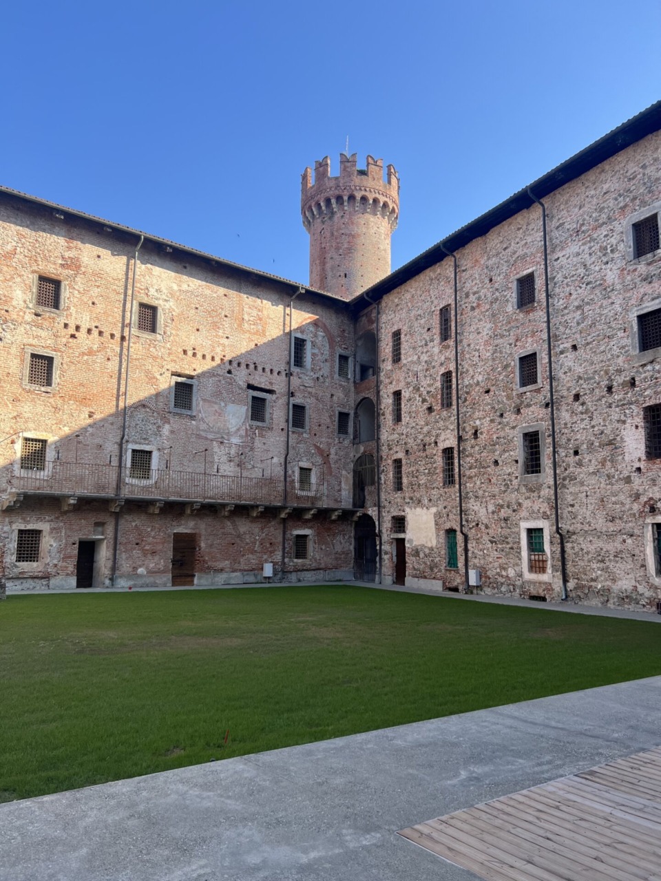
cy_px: 440
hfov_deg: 53.1
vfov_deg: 67.3
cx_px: 330
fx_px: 662
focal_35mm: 26
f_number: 1.5
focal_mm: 5.7
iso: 50
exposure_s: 1/1224
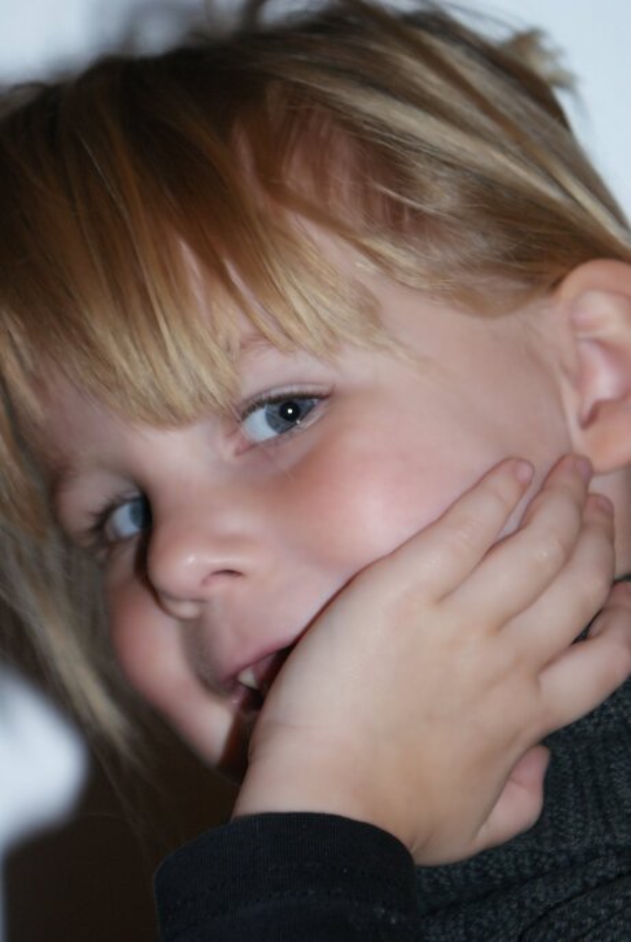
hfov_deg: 15.2
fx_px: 2359
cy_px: 471
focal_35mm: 90
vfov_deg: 22.6
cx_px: 316
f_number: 5.6
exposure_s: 1/100
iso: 400
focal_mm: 60
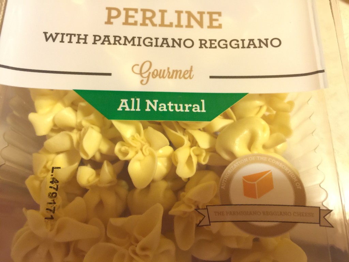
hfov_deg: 61.7
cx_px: 174
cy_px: 131
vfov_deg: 48.2
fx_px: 292
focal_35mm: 29
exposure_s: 1/4
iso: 64
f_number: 2.2
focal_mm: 4.15
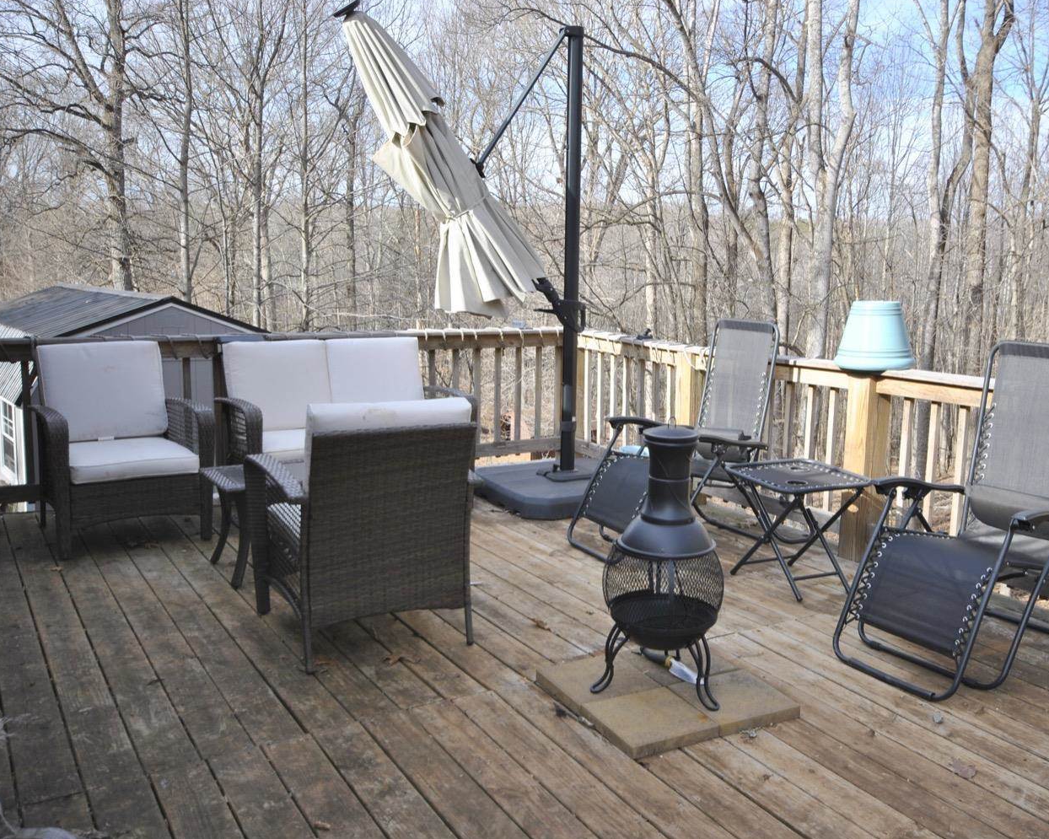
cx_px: 615
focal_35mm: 34
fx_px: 1055
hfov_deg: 52.6
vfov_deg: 43.4
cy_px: 417
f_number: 6.3
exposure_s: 1/160
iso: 100
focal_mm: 20
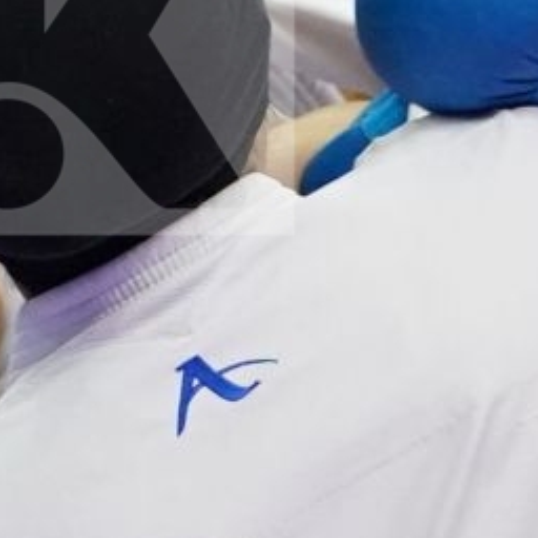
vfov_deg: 1.2
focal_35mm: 1496
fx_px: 26305
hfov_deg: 1.2
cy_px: 788
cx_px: 99
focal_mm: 167
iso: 4000
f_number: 2.8
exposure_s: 1/1000
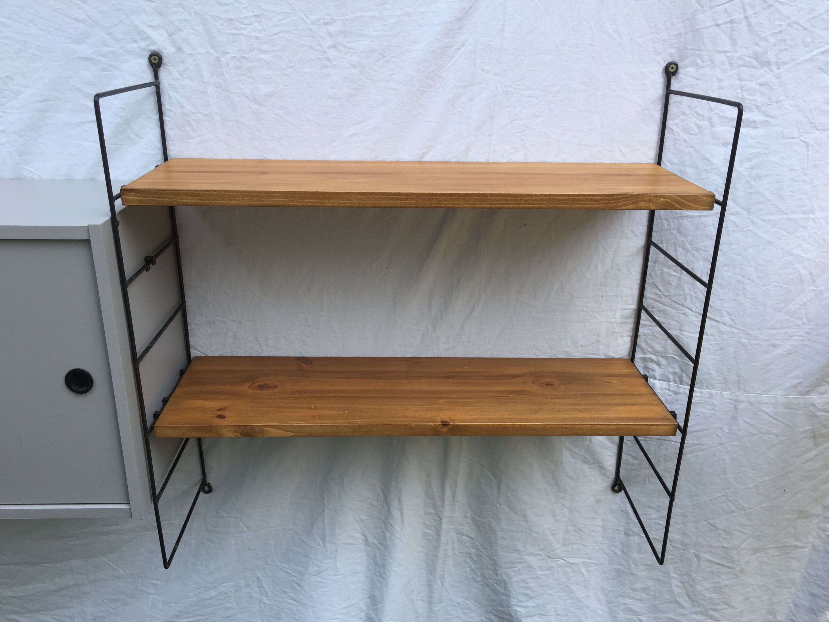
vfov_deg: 48.2
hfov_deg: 61.7
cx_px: 414
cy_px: 311
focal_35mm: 29
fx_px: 695
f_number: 2.2
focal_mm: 4.15
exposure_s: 1/590
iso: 32
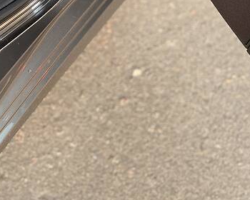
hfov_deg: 29.5
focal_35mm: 58
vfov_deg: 24.9
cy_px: -4
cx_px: -21
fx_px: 429
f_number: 1.8
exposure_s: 1/60
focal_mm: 4.2
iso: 160
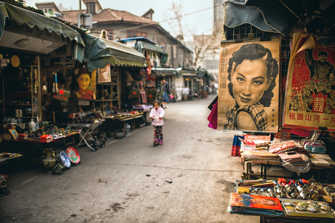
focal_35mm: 35
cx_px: 168
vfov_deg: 37.9
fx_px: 326
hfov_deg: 54.4
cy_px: 112
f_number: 1.8
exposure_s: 1/1250
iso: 100
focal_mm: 35
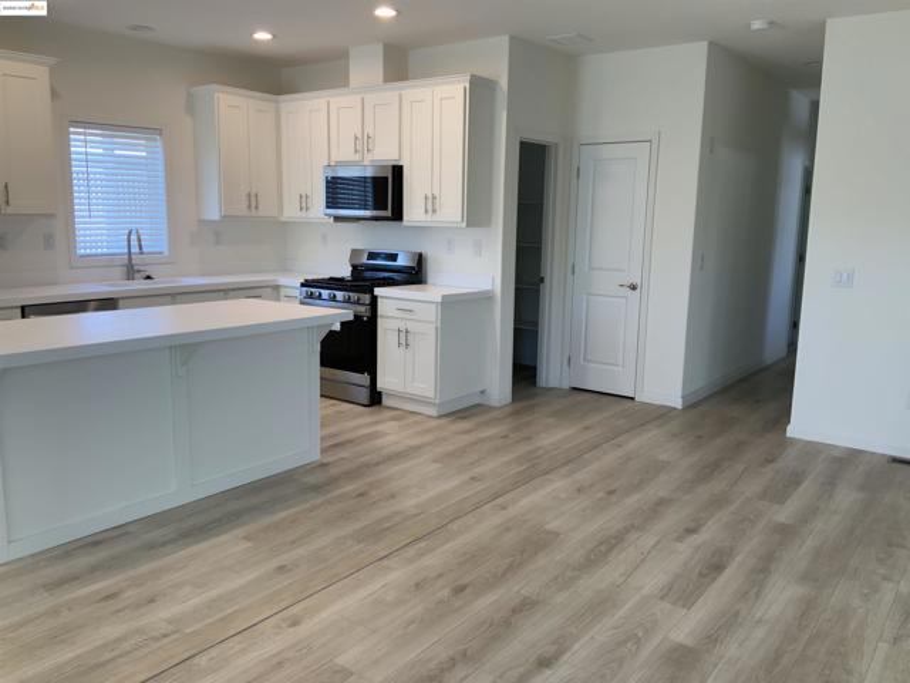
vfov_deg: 48.2
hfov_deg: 61.7
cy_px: 342
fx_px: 762
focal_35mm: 29
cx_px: 455
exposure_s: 1/120
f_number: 1.8
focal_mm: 3
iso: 64
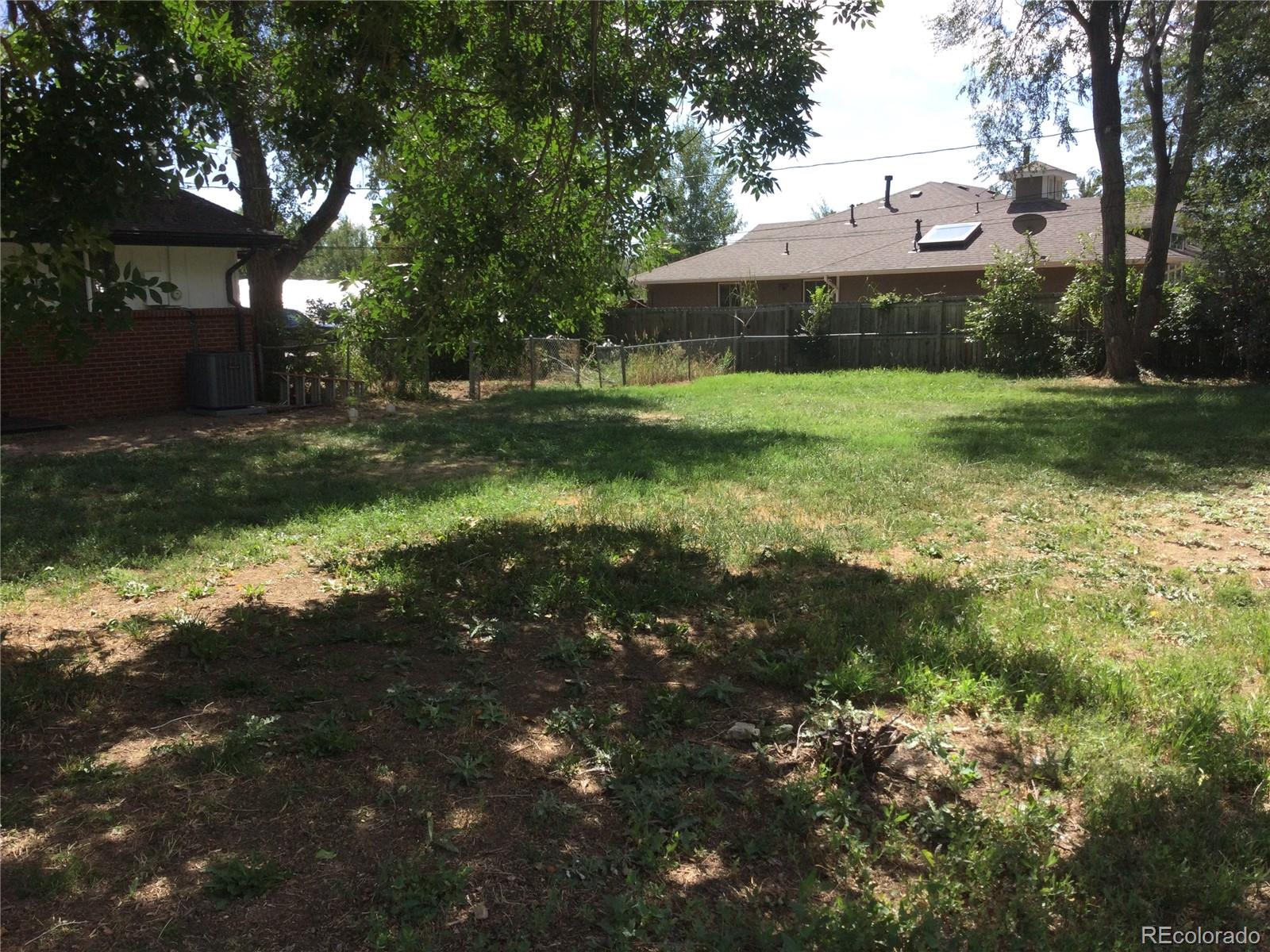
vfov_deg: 45.4
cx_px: 635
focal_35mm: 31
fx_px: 1137
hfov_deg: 58.4
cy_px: 476
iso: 25
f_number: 2.4
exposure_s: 1/525
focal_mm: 3.3
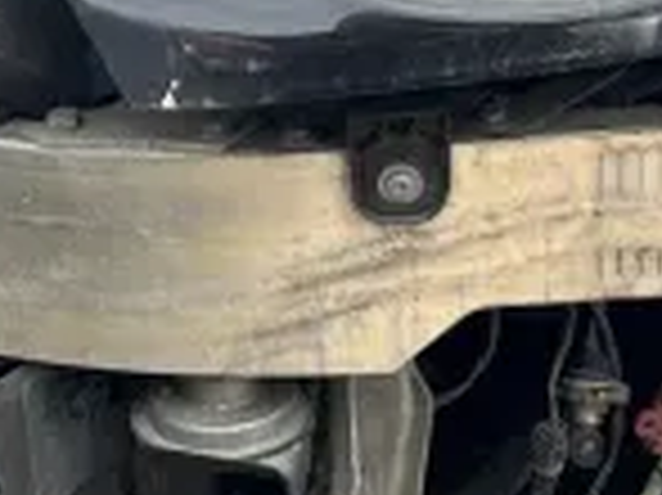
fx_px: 2159
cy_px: 202
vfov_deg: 13.1
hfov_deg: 17.3
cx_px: 131
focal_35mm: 113
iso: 50
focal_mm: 5.7
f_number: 1.5
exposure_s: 1/604
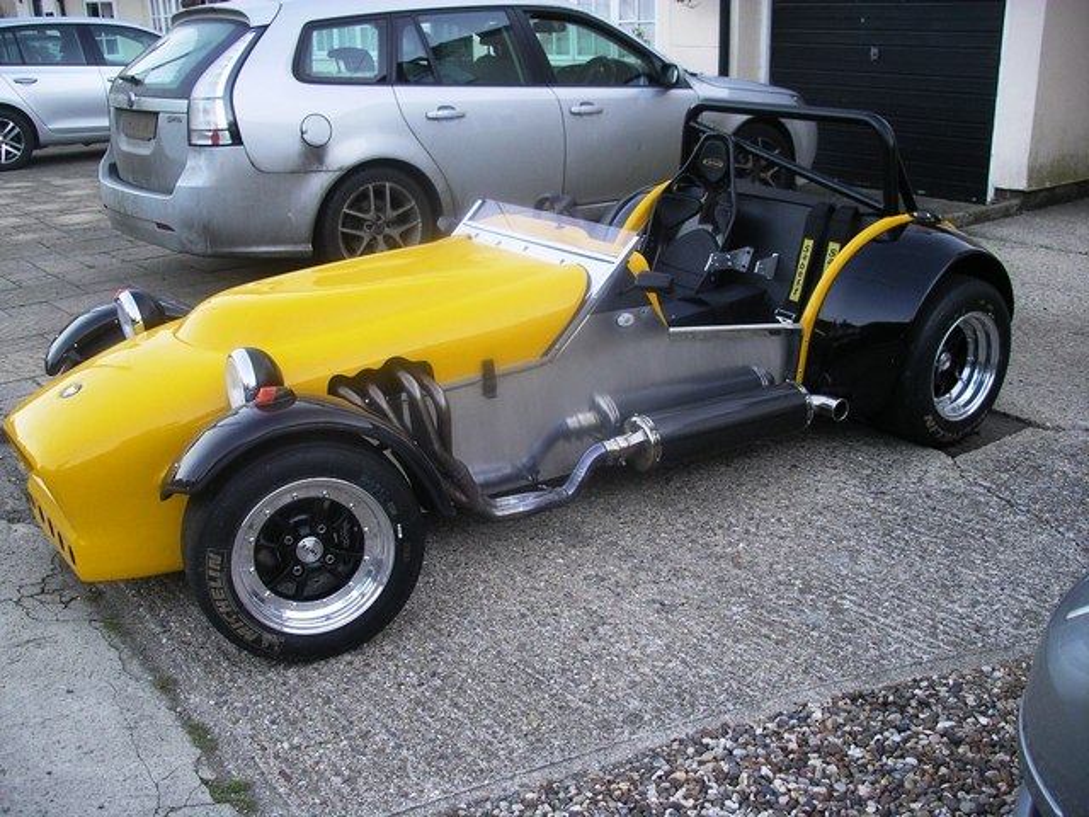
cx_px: 544
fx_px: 1164
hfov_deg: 50.1
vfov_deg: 38.7
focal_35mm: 37
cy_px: 408
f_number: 2.8
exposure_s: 1/40
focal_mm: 7.8
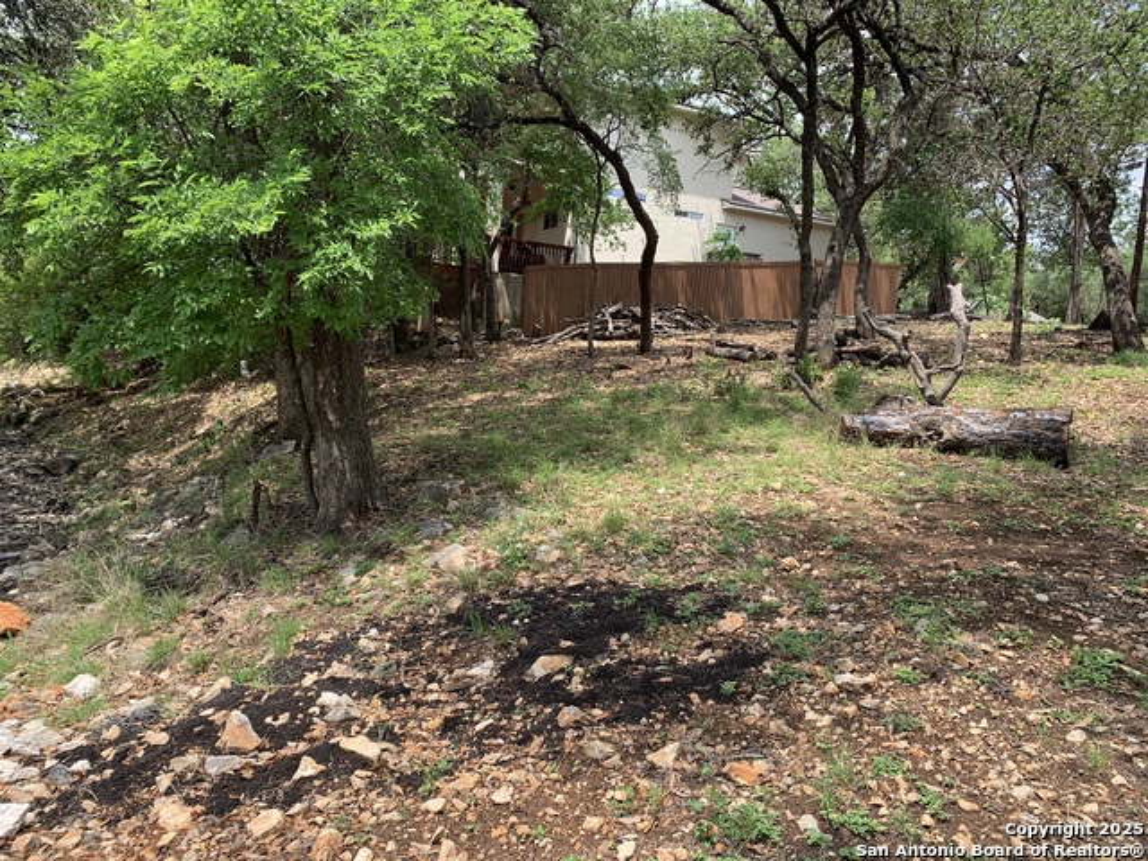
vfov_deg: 53.1
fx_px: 862
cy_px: 430
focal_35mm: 26
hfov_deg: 67.3
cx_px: 574
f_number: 1.8
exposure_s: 1/722
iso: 25
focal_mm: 4.25
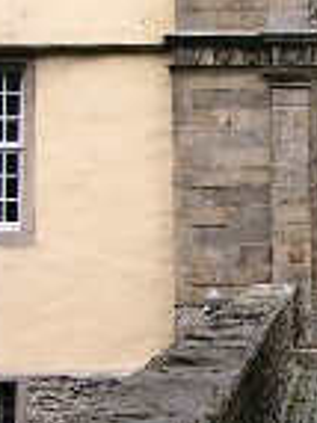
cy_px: 176
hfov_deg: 9.9
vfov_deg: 13.7
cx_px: 489
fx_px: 1761
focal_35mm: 144
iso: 50
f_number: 5
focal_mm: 8.9
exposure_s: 1/71.5
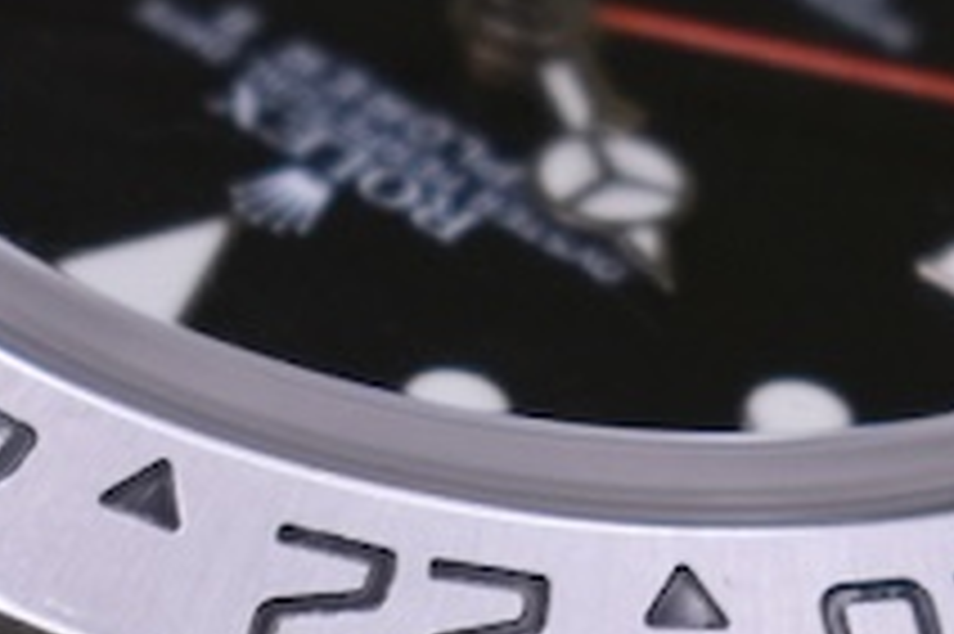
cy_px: 1151
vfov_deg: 3.6
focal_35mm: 381
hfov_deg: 5.4
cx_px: 410
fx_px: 10088
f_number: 6.3
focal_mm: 42
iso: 400
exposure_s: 1/125
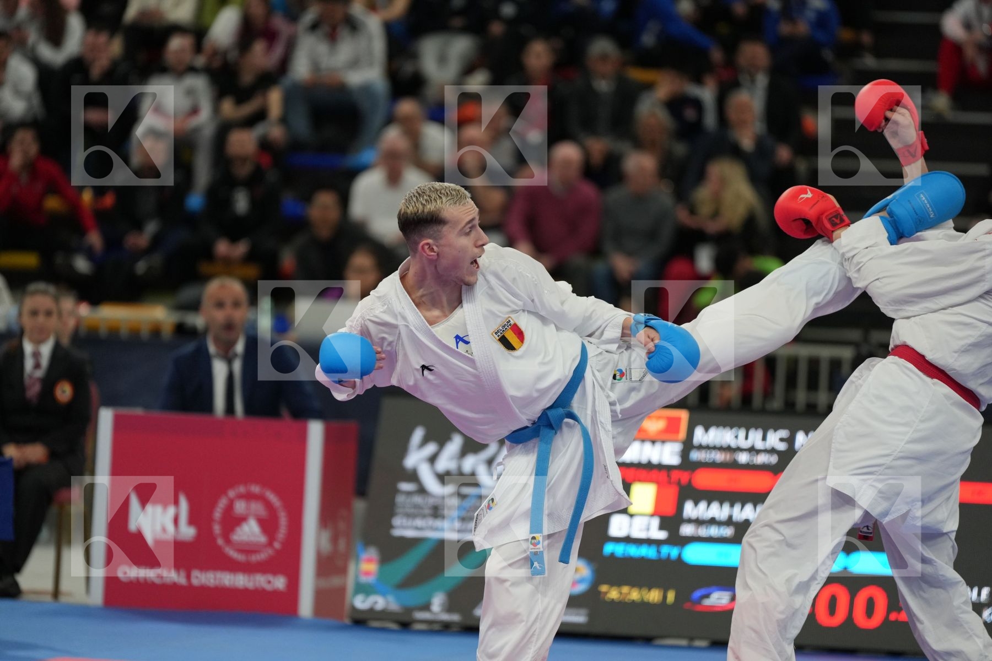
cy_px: 330
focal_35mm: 200
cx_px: 496
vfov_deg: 6.9
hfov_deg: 10.3
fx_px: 5511
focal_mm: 200
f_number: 2.8
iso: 1600
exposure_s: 1/1000
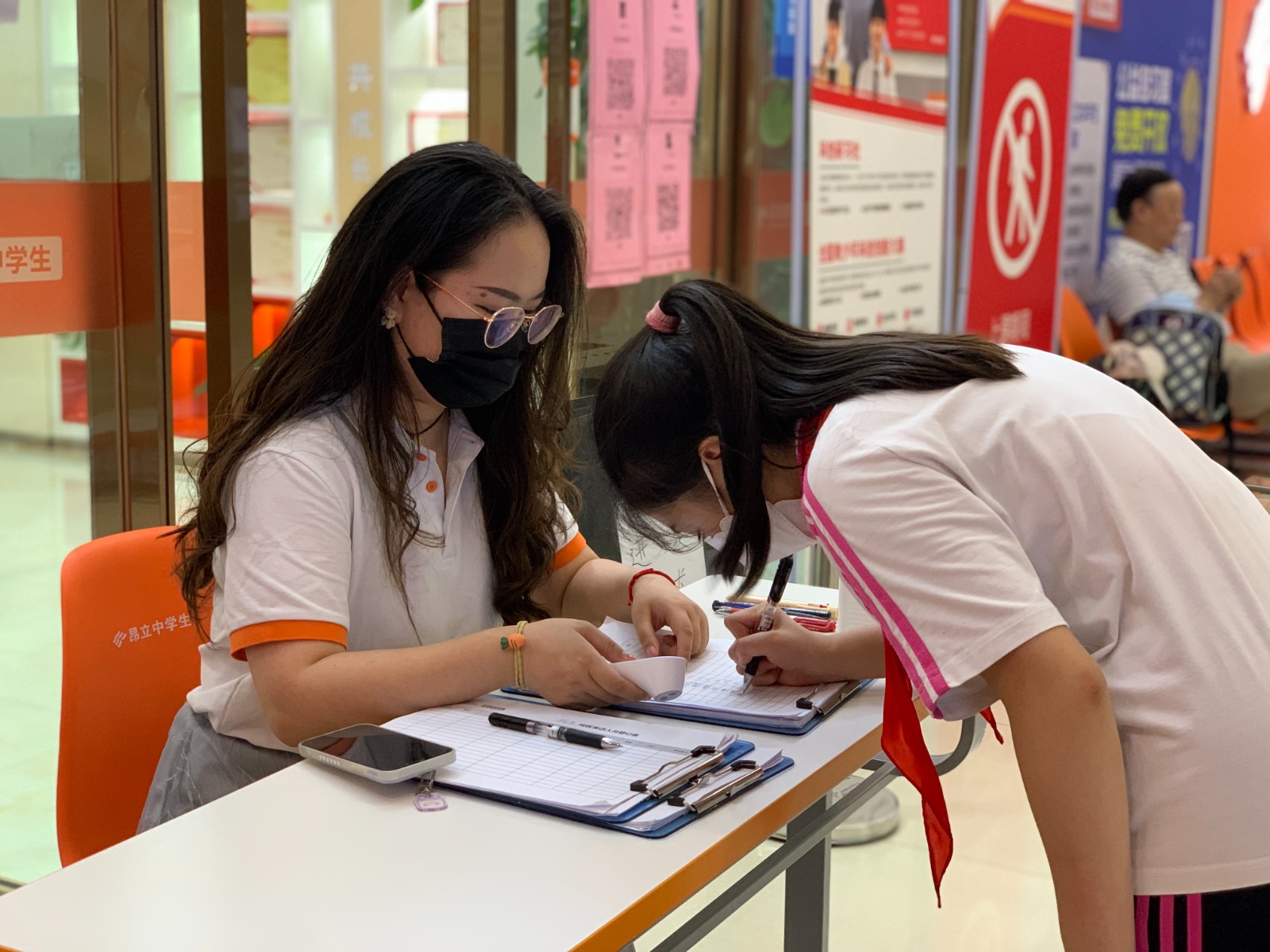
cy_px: 476
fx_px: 1908
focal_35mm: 52
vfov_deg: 28.0
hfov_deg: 36.8
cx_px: 635
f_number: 2.4
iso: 160
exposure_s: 1/50
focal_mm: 6
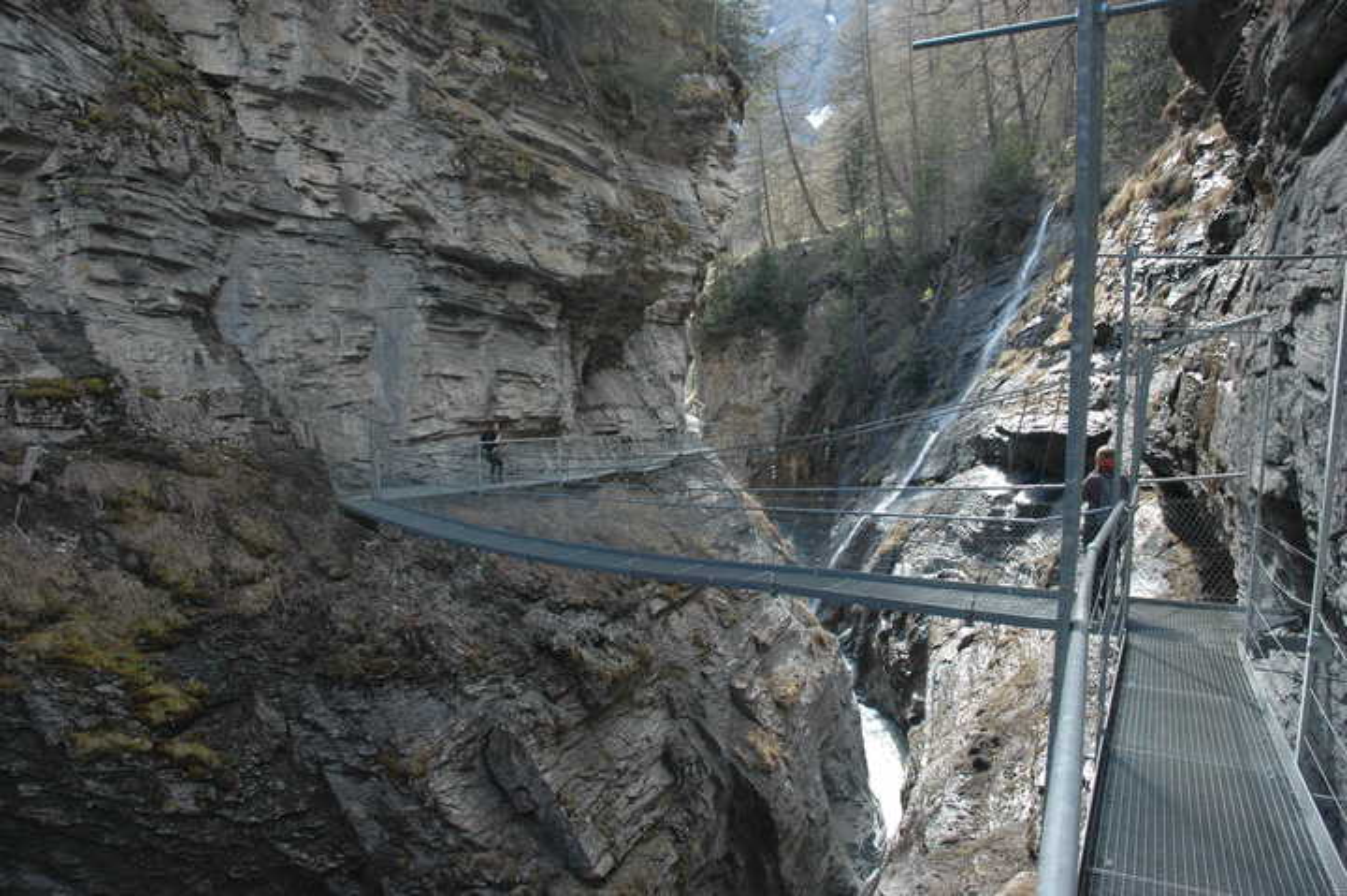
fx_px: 1010
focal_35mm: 27
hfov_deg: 67.4
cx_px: 674
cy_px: 448
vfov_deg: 47.9
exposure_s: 1/125
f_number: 5.6
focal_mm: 18
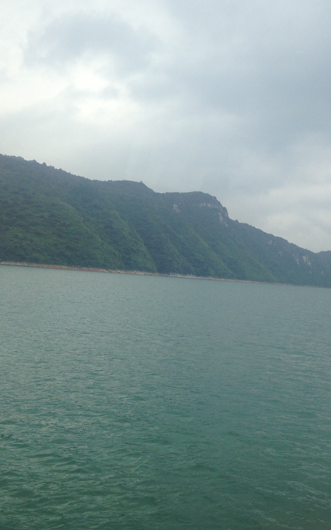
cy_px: 264
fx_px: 678
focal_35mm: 47
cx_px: 253
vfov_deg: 42.6
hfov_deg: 27.0
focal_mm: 4.12
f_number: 2.4
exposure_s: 1/821
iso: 50
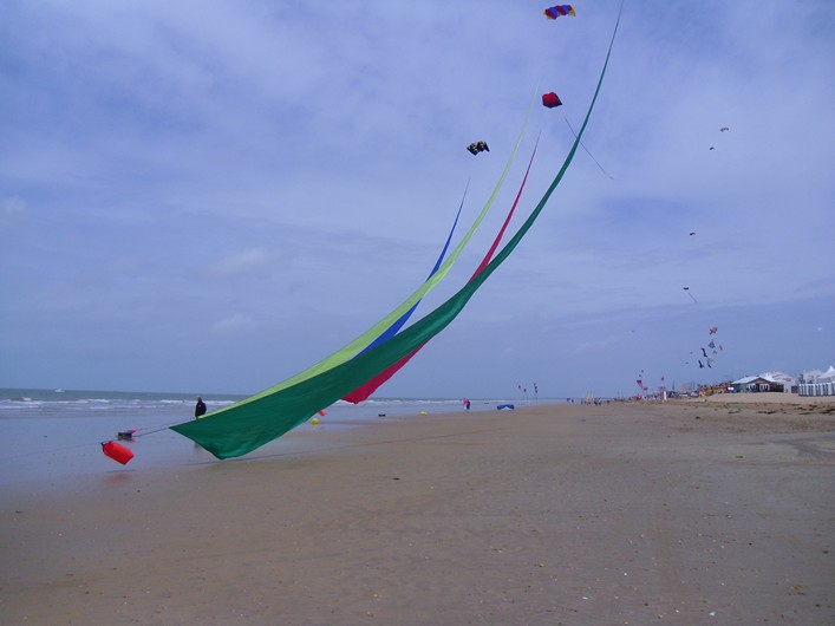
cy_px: 313
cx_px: 418
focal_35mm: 31
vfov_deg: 45.4
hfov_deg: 58.4
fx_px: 748
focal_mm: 5.6
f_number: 9.5
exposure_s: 1/362
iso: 80
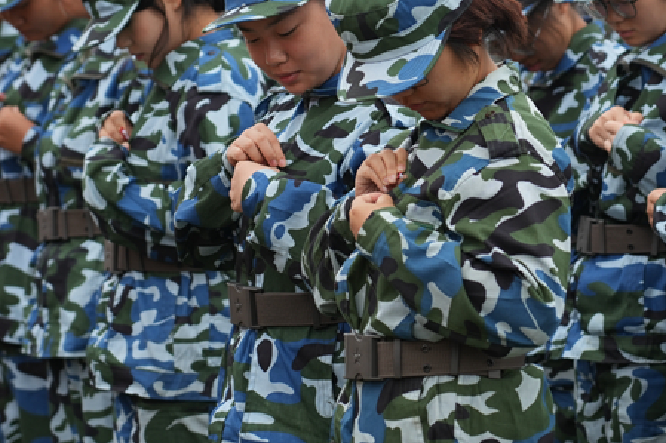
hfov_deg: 11.0
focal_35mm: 187
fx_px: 3458
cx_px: 406
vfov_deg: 7.3
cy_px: 131
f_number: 4
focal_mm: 105
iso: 200
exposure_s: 1/250
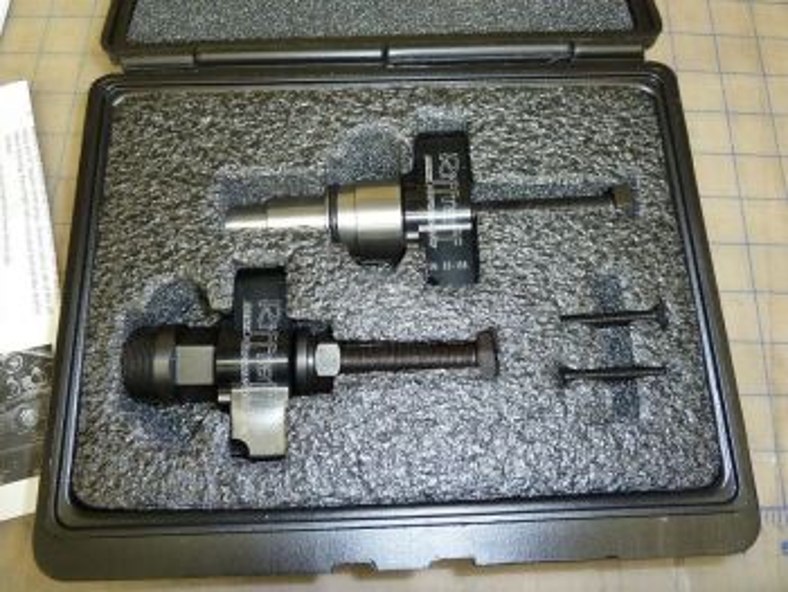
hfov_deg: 69.4
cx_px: 394
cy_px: 296
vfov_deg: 54.9
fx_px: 569
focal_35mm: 25
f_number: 3.3
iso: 125
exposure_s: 1/30
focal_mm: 4.1
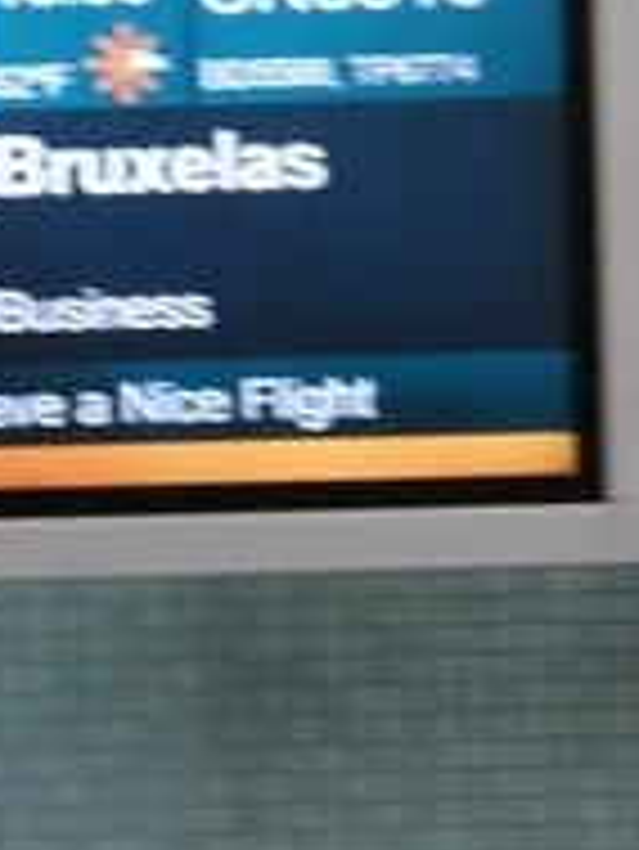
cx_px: -482
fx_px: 19644
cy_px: 342
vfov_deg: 2.5
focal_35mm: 799
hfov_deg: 1.9
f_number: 4
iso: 400
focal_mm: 45.4
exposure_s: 1/15
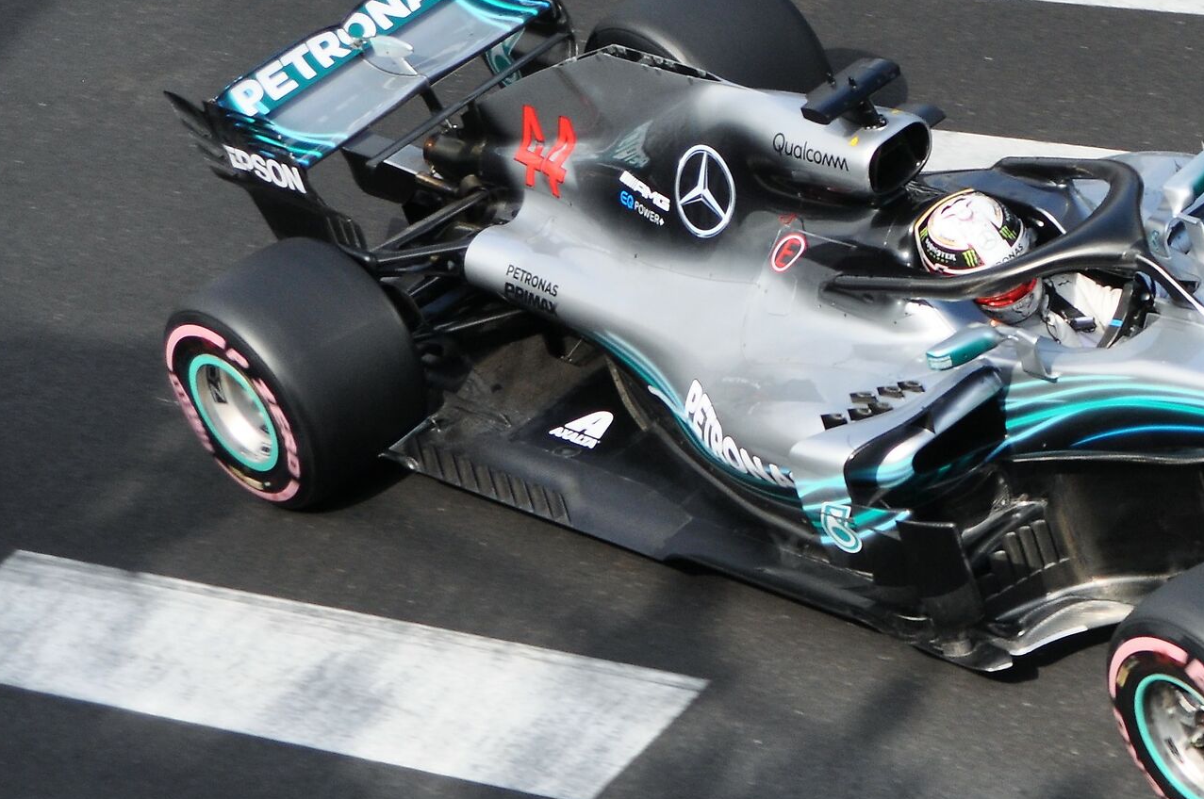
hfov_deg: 14.4
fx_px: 4710
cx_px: 1108
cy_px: 369
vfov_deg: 9.7
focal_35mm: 141
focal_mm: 50
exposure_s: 1/1250
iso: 400
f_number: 5
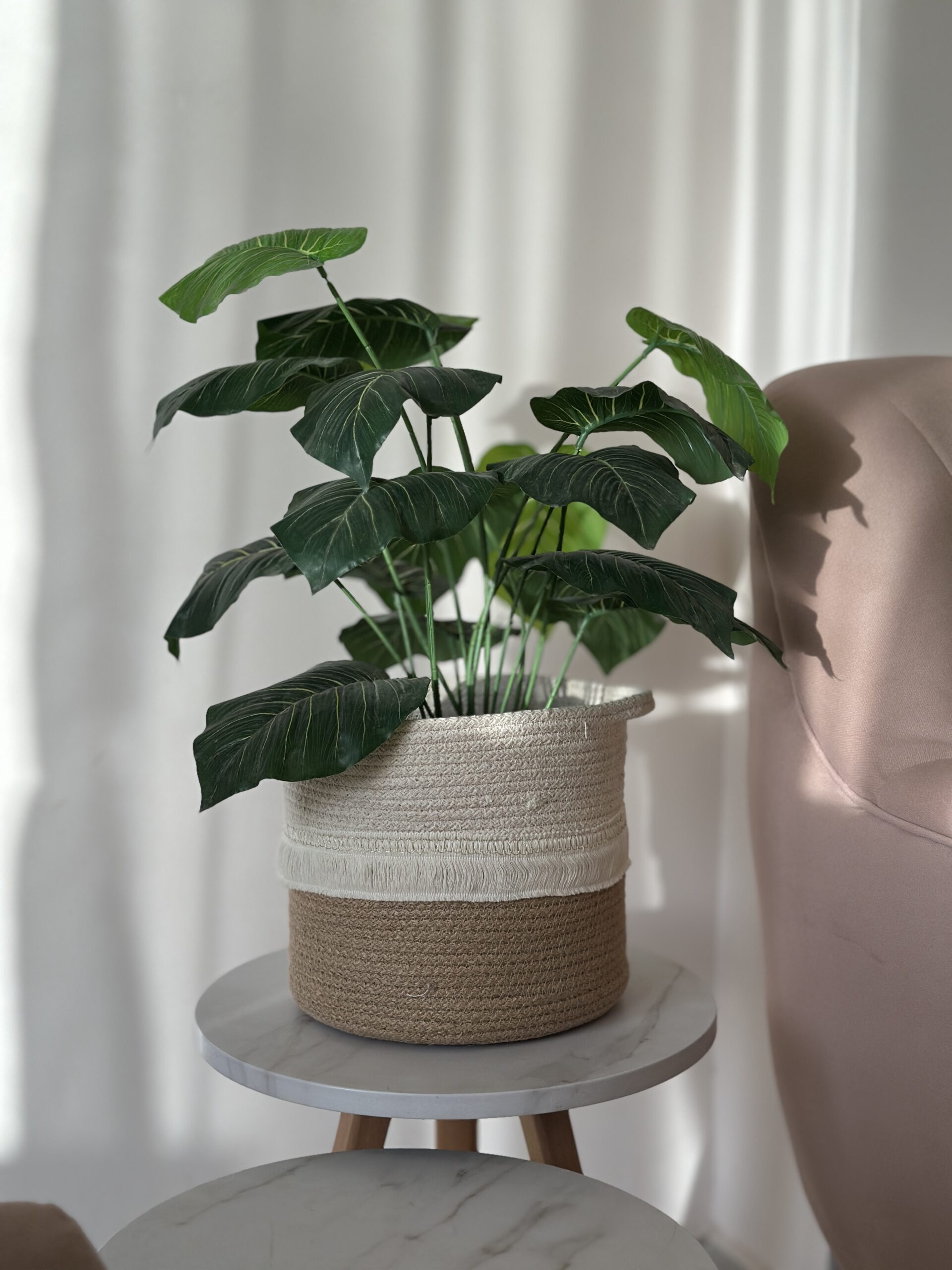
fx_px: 1760
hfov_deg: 30.3
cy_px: 635
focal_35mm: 48
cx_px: 476
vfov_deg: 39.7
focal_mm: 6.86
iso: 125
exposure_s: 1/100
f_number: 1.78
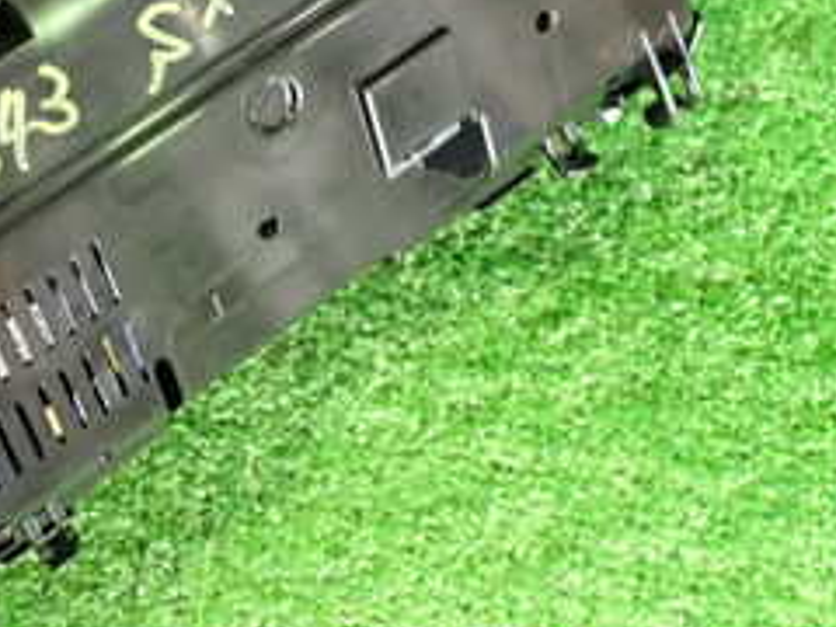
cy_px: 14
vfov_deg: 19.1
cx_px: 24
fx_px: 1811
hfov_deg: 24.9
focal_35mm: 75
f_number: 2.3
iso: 800
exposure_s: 1/25
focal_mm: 5.4
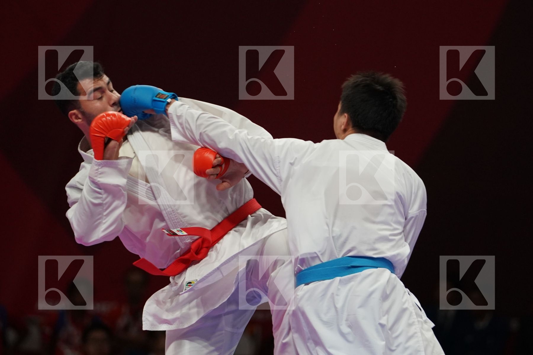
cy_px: 178
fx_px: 5196
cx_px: 266
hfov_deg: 5.9
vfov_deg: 3.9
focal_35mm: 351
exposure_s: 1/1000
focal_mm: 234
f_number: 4
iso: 2500
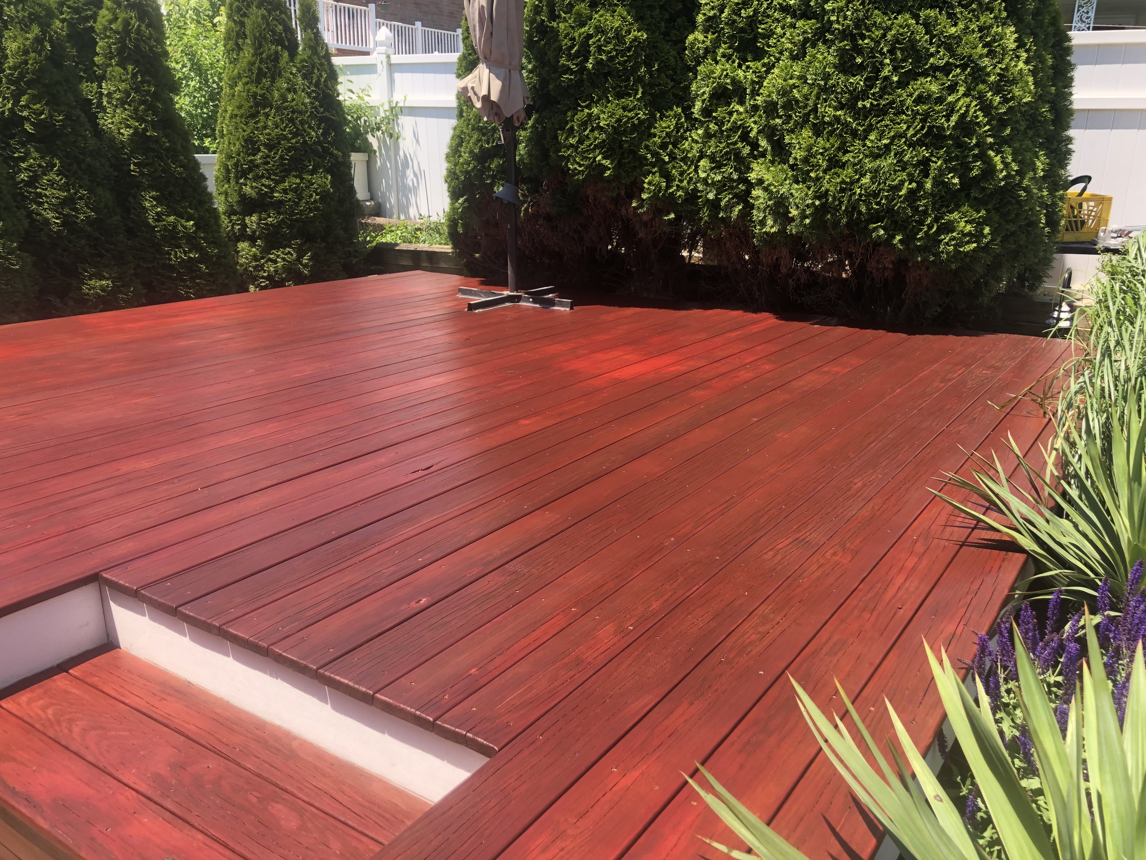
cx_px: 573
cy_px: 430
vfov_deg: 49.7
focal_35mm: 28
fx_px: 927
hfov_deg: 63.4
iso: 20
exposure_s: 1/453
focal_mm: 4
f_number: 1.8
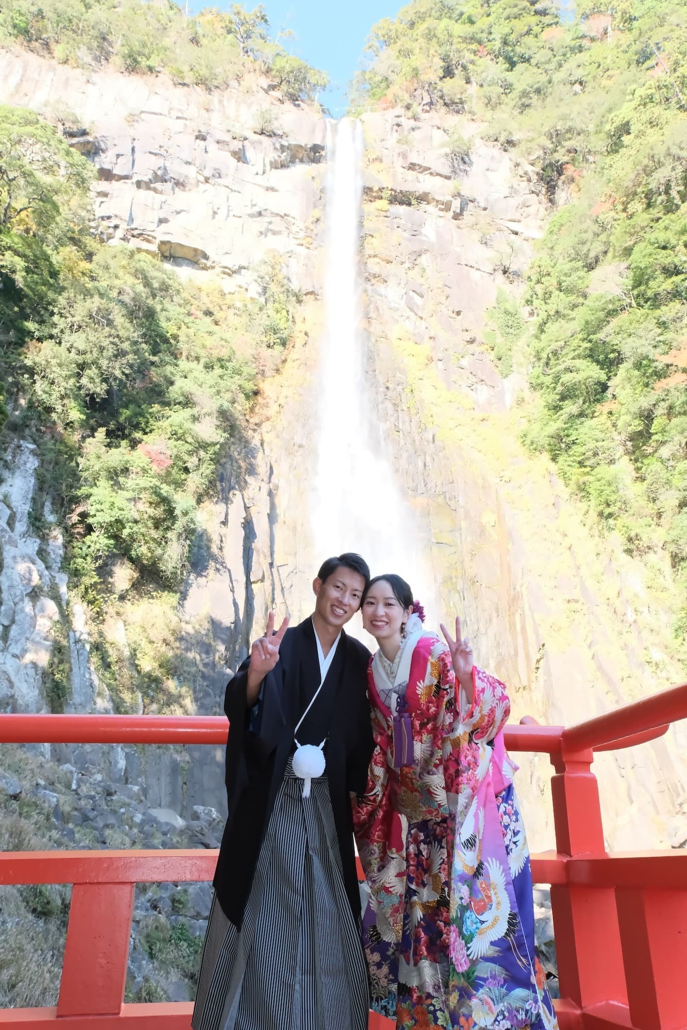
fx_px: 858
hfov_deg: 43.6
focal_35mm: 30
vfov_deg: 61.9
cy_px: 515
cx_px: 344
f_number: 5.6
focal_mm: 20
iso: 1600
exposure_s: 1/250
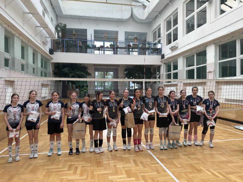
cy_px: 91
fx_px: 168
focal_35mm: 24
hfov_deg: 71.6
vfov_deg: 56.8
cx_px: 122
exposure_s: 1/185
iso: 64
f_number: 1.78
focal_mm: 6.86
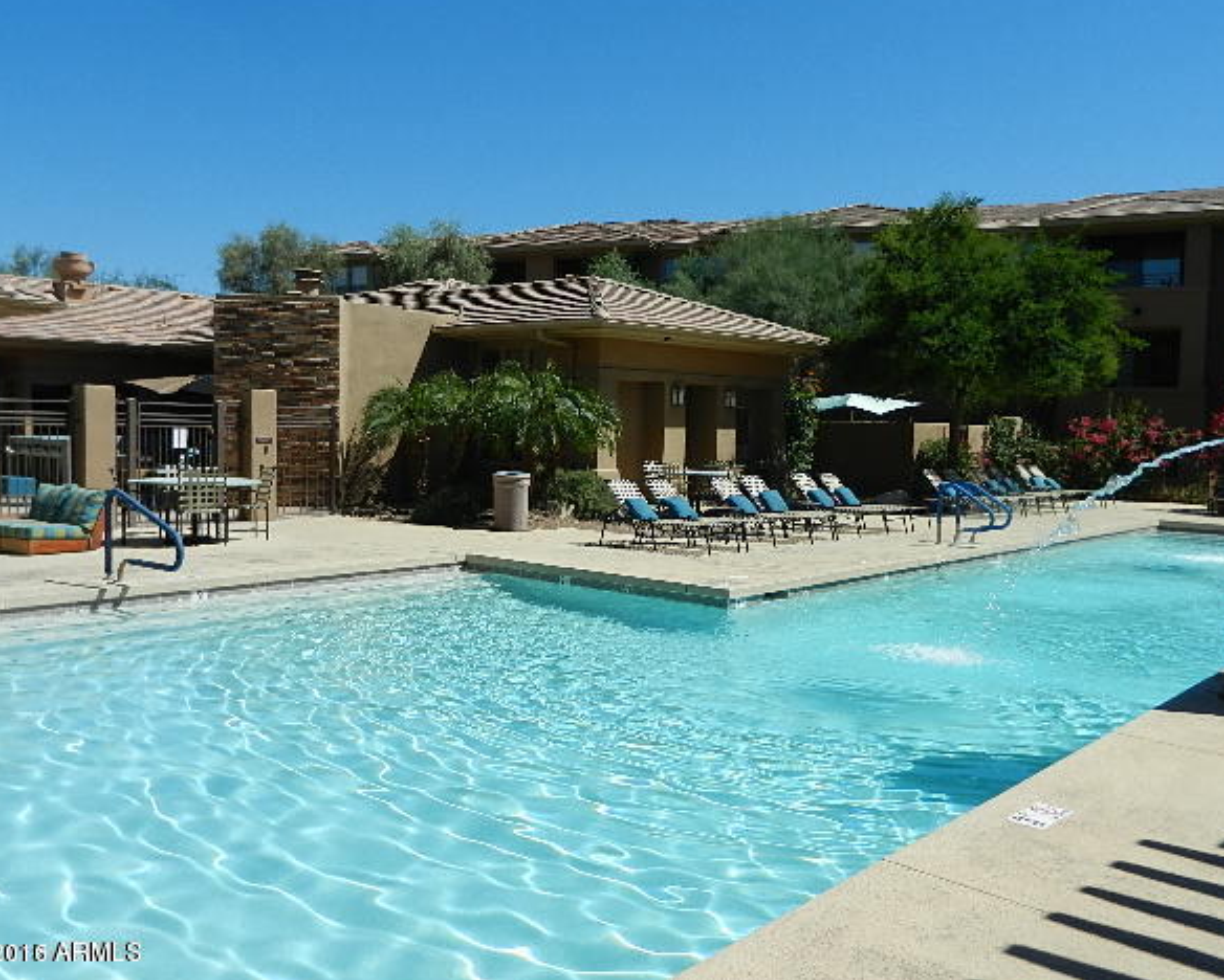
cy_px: 492
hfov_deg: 57.1
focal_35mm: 31
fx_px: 1124
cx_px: 648
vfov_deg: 47.2
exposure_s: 1/640
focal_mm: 5.1
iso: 160
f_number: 7.2
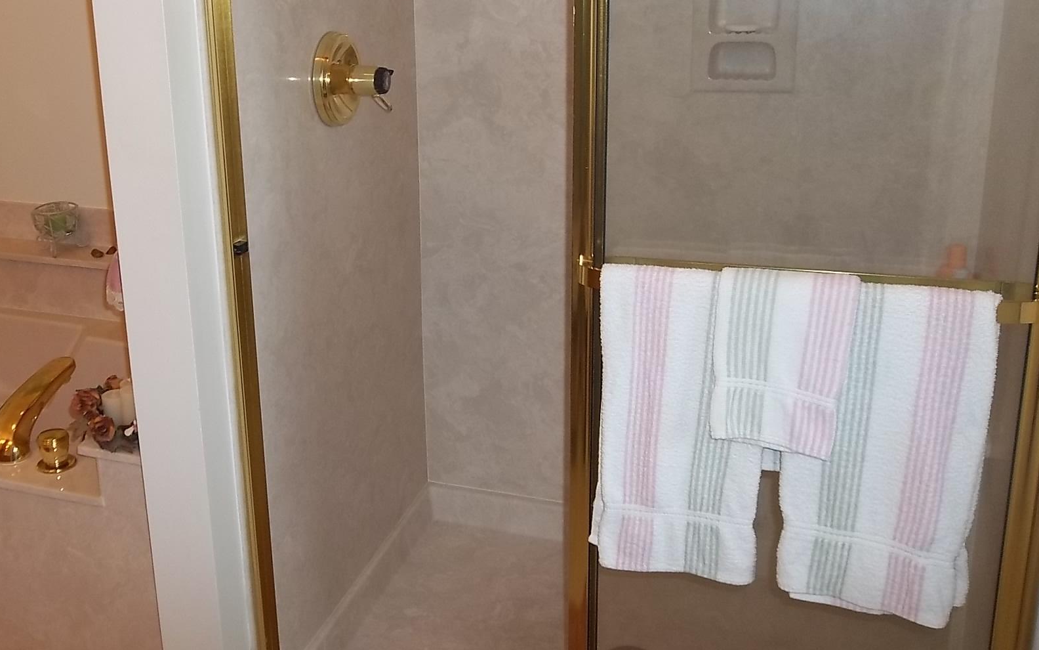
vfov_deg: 34.3
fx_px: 1048
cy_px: 242
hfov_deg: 52.0
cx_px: 369
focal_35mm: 37
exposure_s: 1/30
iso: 80
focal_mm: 4.9
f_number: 3.5
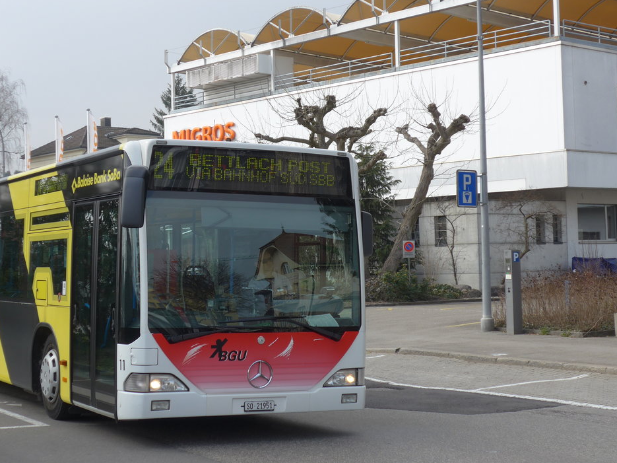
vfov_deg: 21.6
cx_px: 244
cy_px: 215
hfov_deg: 28.5
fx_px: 1212
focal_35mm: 68
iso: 80
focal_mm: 11.3
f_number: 3.4
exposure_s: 1/640
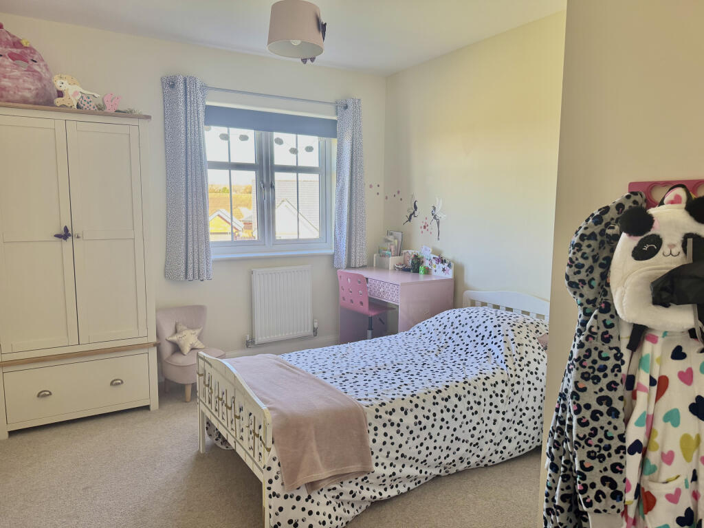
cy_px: 264
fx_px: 488
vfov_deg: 56.8
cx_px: 352
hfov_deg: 71.6
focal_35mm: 24
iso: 125
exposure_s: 1/121
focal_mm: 6.76
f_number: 1.78
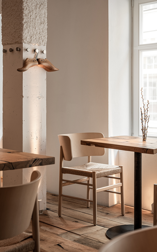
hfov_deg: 23.1
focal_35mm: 56
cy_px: 127
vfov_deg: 36.3
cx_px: 81
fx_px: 384
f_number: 5
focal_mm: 54
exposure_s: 1/50
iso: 160
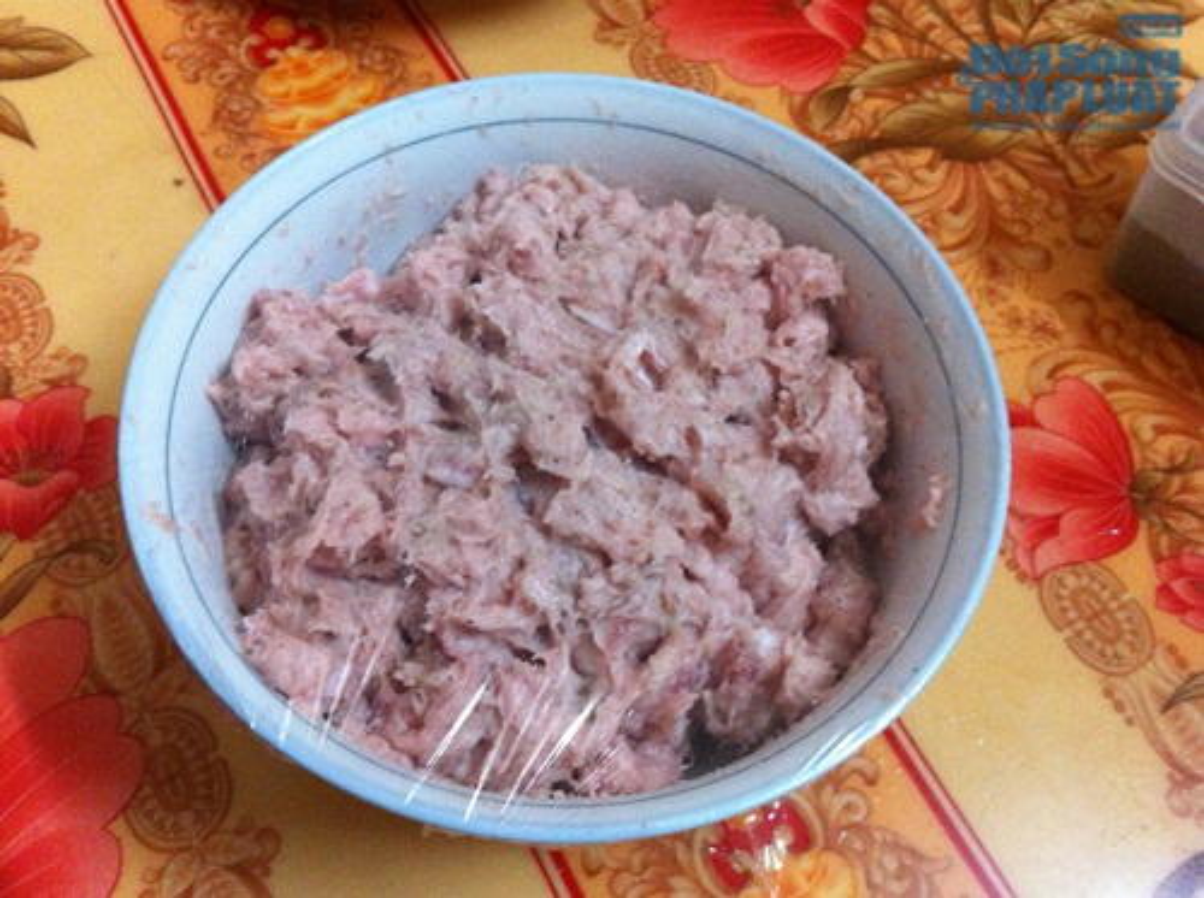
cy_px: 449
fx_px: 1215
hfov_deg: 52.7
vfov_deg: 40.6
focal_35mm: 35
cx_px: 602
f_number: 2.8
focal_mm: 3.85
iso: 400
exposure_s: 1/17
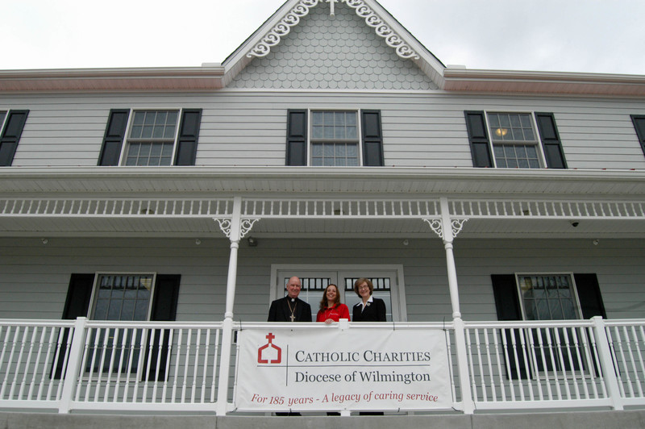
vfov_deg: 47.9
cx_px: 322
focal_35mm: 27
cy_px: 214
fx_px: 483
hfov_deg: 67.4
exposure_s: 1/320
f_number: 10
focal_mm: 18
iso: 500
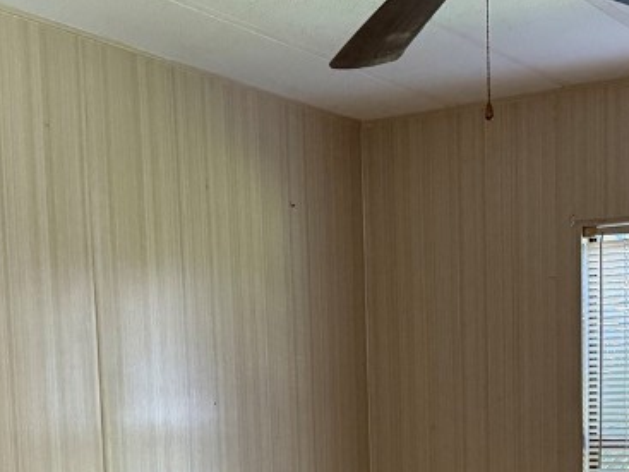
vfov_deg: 20.9
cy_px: 517
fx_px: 1217
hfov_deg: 28.8
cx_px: 425
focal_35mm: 67
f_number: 1.78
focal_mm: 6.76
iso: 800
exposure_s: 1/54
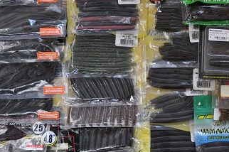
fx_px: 419
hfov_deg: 29.9
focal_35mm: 66
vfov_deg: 20.6
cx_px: 181
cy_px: 72
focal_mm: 22
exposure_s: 1/80
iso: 400
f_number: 4.5
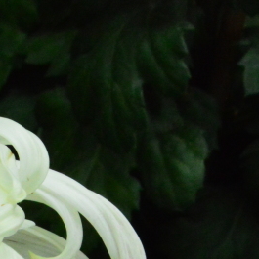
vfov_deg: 3.7
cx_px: -174
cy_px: 304
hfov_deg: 3.7
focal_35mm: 468
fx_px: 3959
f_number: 22
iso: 5000
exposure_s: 1/250
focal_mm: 95
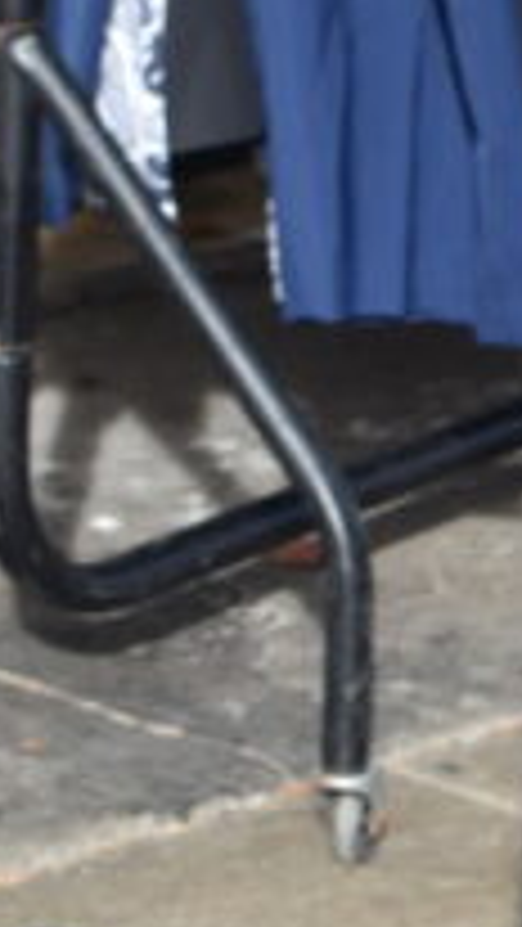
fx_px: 6147
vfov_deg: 8.6
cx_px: 1294
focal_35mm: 250
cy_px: 90
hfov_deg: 4.7
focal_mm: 32
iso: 250
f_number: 5.6
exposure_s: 1/250
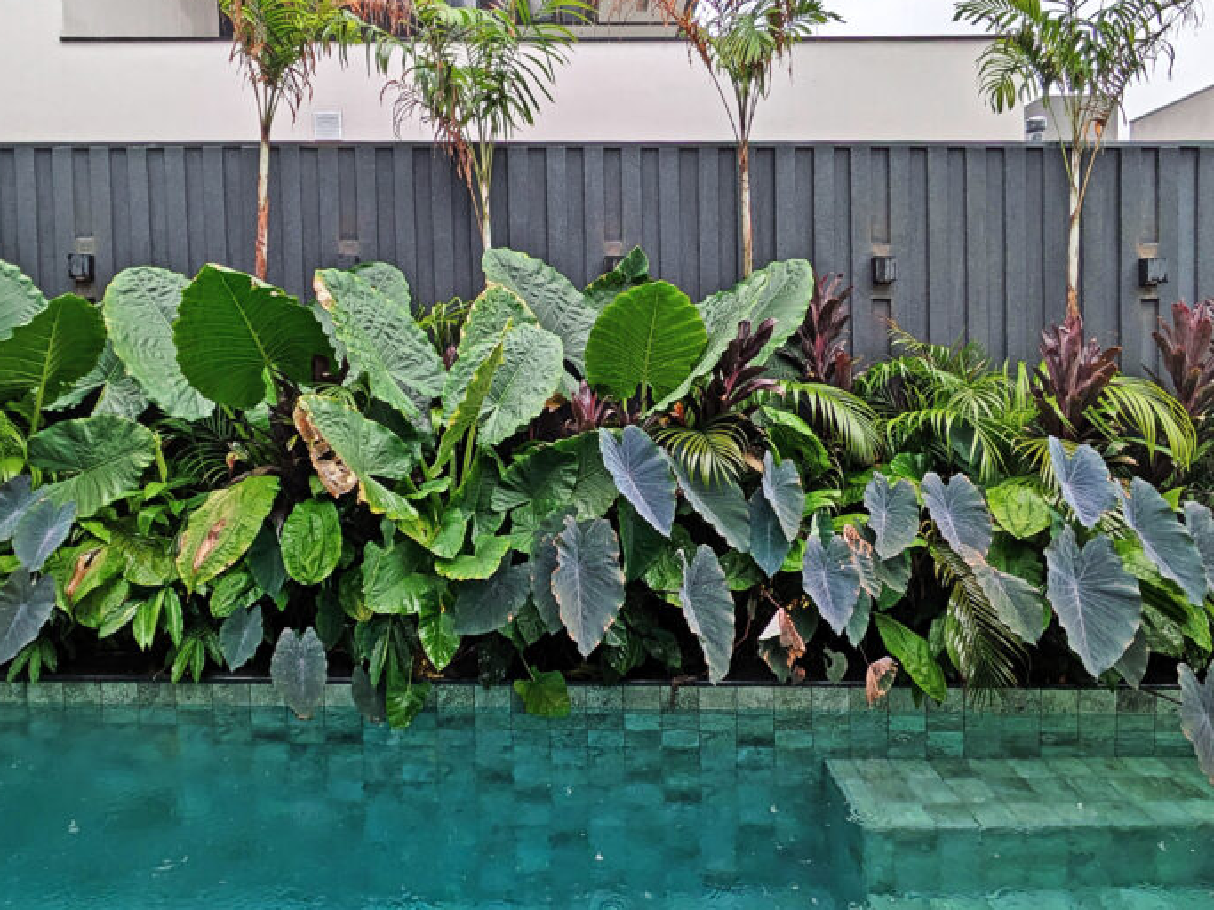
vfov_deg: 62.9
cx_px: 460
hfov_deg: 77.7
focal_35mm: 21
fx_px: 736
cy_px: 543
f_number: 2.2
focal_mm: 1.83
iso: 48
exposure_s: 1/210
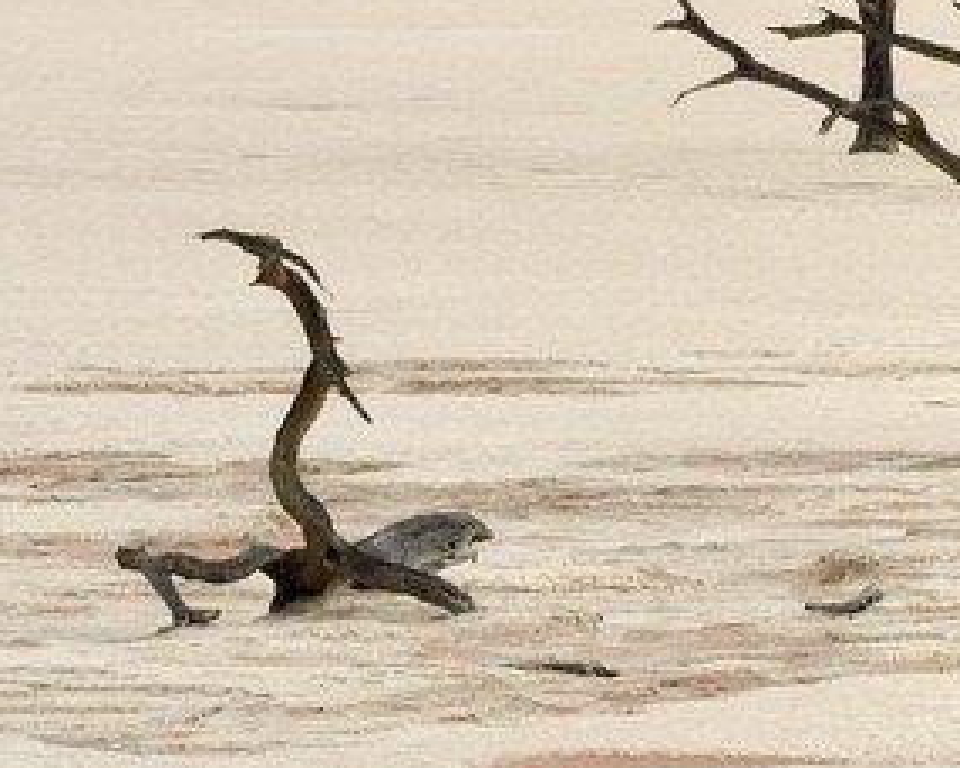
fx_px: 29947
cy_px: 24
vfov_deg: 1.5
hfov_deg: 1.8
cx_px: 2553
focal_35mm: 1054
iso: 400
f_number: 9
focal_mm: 200
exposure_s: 1/250
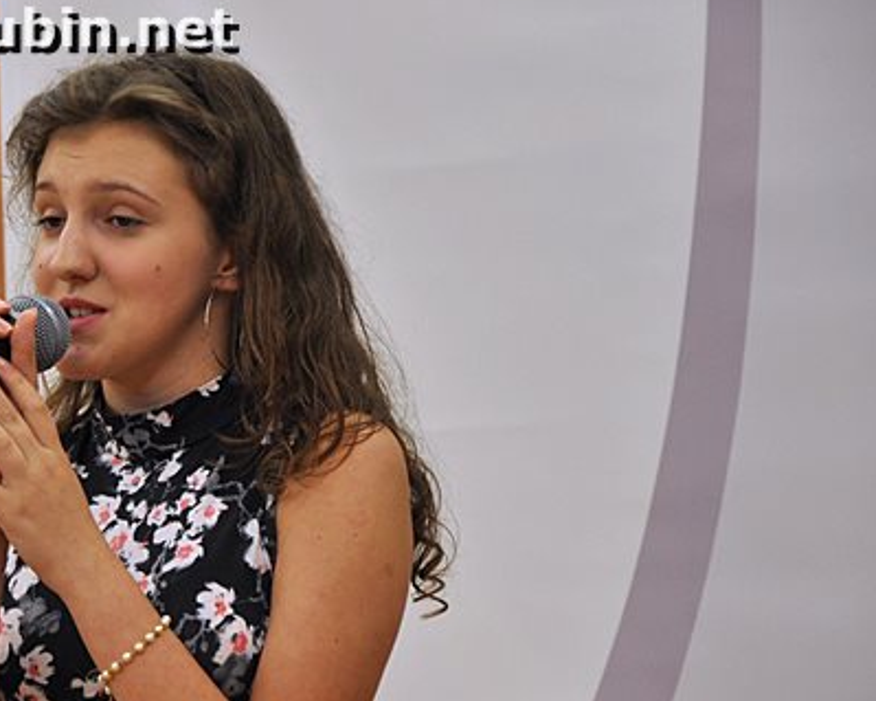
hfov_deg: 7.5
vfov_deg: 6.0
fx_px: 6709
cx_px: 178
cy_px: 476
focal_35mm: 259
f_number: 5.6
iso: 720
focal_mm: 105
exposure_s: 1/60
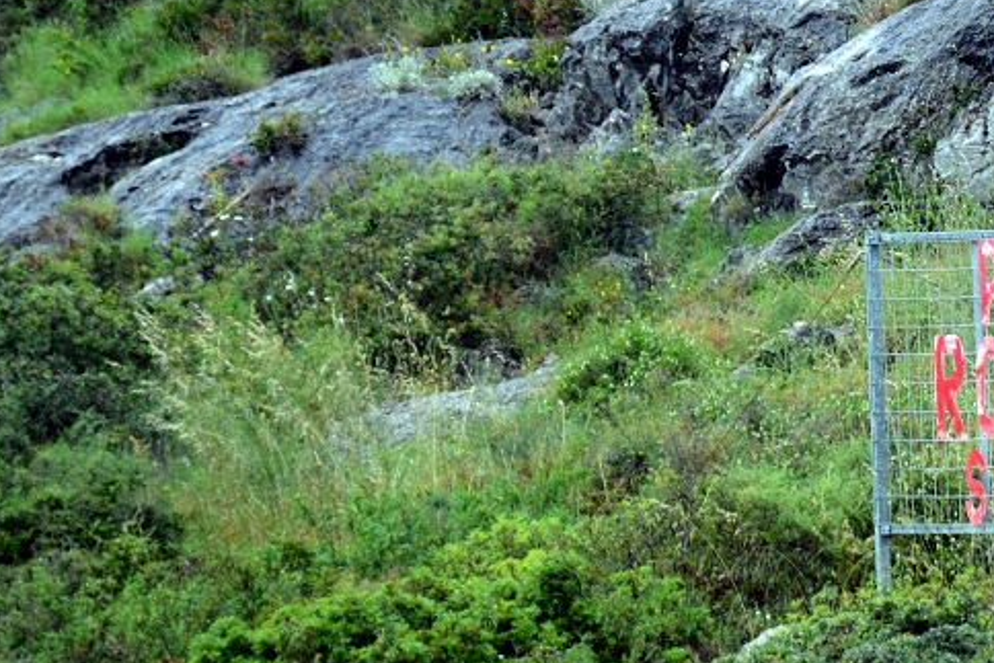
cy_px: 292
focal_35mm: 926
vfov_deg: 1.5
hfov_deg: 2.2
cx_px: 915
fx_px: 25574
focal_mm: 300
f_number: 5.6
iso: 100
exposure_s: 1/160
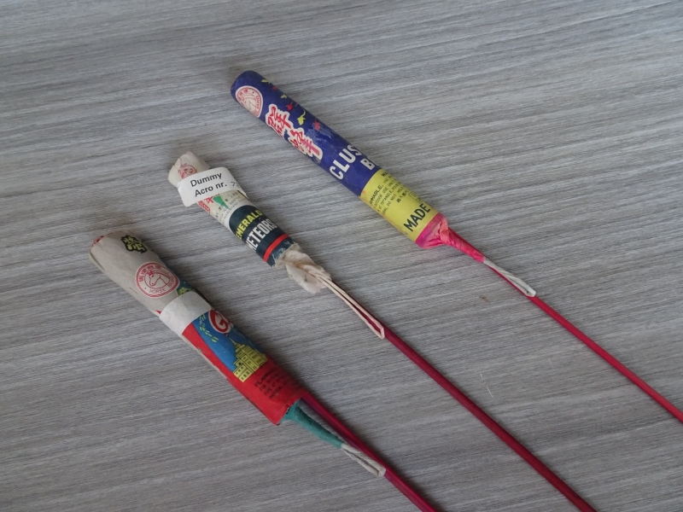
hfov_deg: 71.6
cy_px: 256
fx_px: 474
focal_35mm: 24
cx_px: 342
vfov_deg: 56.8
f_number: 3.5
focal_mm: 4.1
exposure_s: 1/25
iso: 800
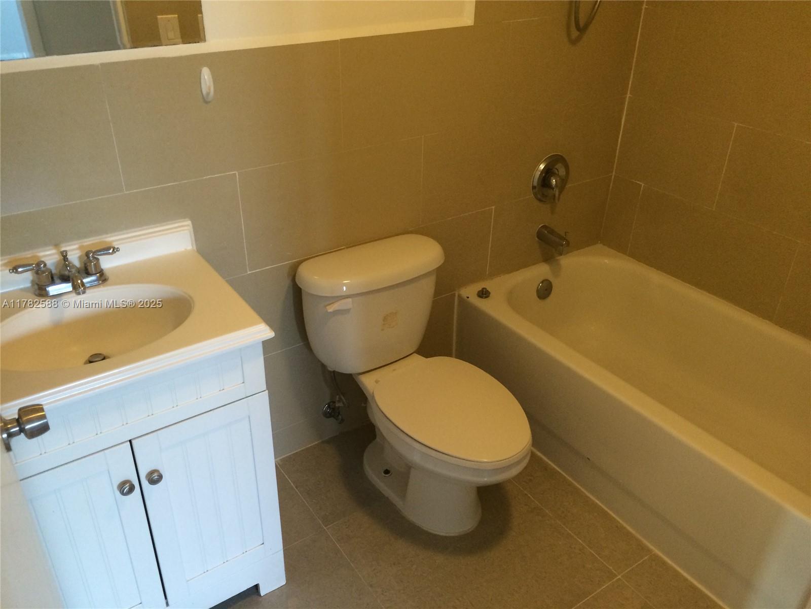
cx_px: 406
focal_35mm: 29
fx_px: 679
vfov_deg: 48.2
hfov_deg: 61.7
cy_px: 304
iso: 160
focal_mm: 4.15
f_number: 2.2
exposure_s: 1/30
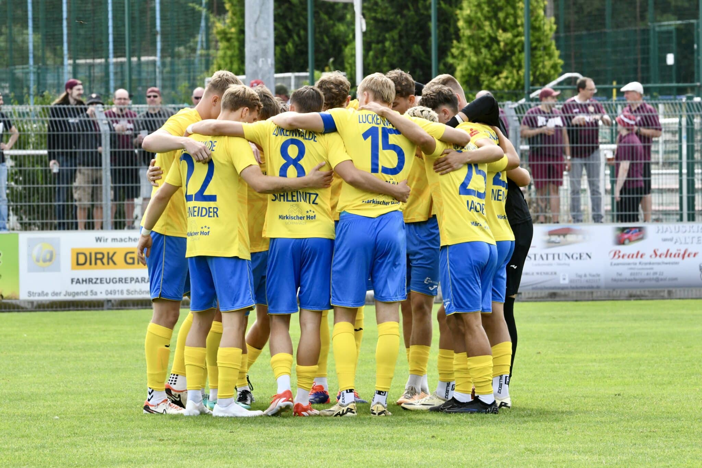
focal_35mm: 260
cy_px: 234
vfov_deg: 5.3
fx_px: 5069
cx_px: 351
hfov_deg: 7.9
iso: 2000
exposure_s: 1/800
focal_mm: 260
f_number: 13
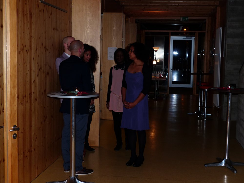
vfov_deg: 28.0
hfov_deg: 36.8
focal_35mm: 52
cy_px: 92
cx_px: 122
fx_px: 367
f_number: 2.8
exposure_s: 1/60
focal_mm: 9.4
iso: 100
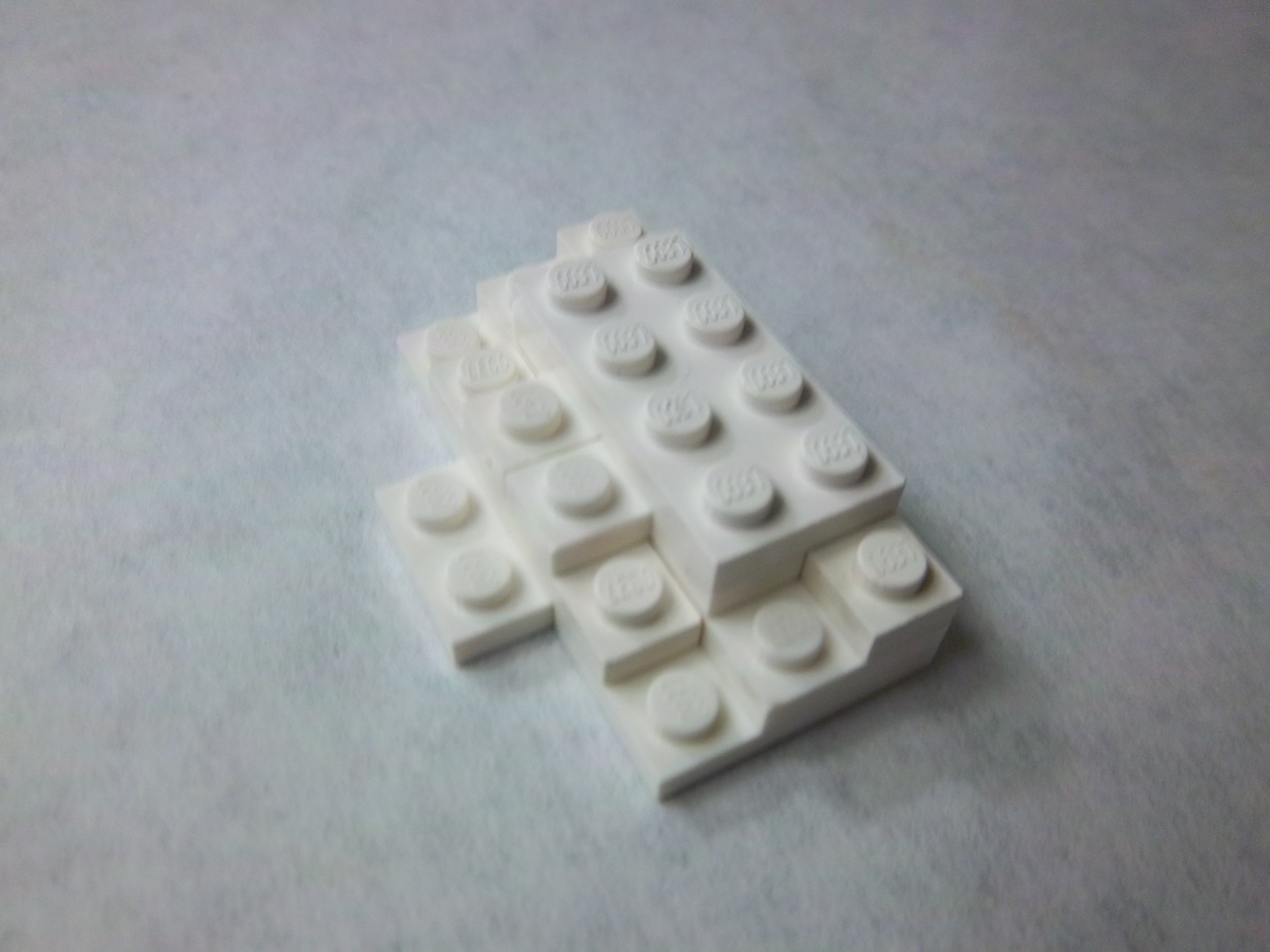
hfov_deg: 63.4
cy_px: 476
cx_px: 635
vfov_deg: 49.7
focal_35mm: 28
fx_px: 1027
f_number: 3.5
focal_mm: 5.05
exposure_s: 1/25
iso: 160
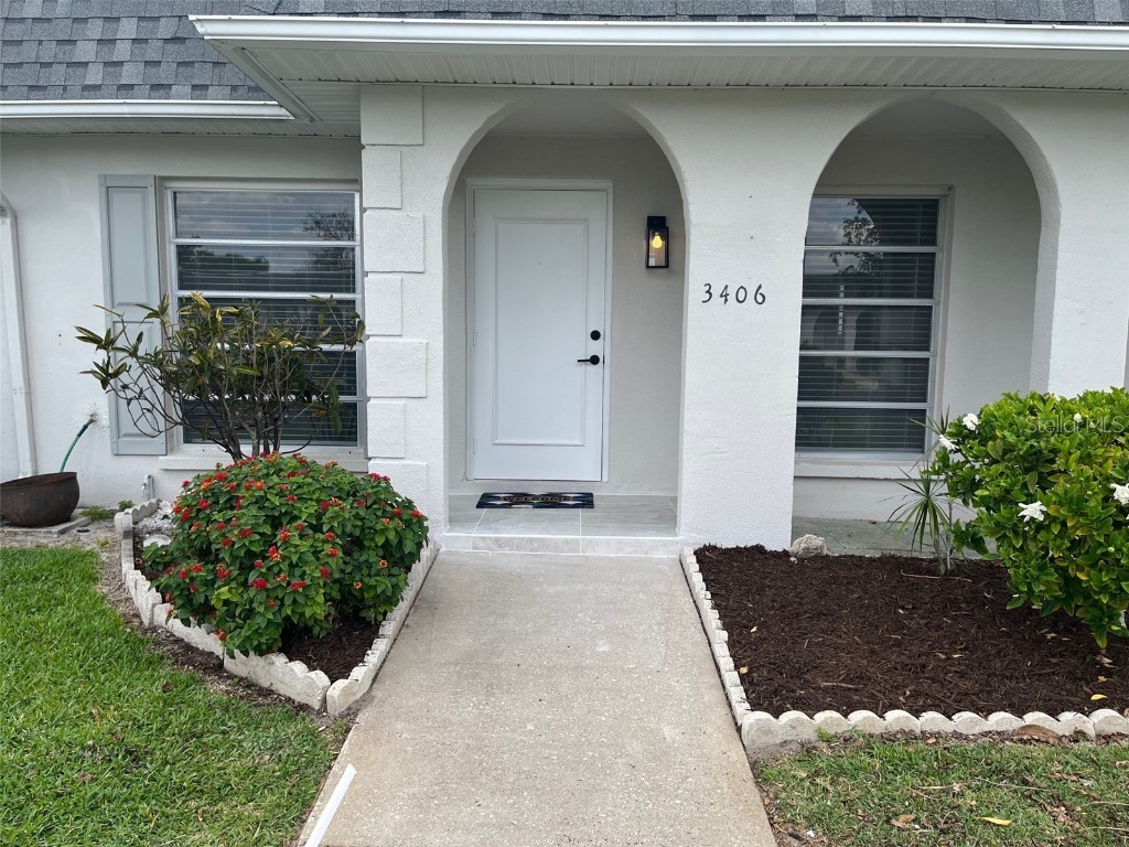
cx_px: 564
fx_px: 848
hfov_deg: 67.3
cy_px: 424
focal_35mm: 26
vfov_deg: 53.1
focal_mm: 5.1
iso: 50
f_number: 1.6
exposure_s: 1/1441
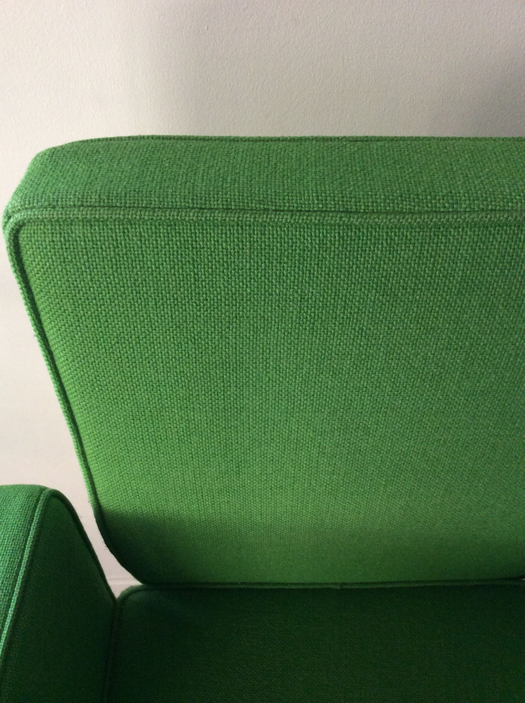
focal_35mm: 32
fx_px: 649
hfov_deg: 44.1
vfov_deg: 56.9
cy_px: 352
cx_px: 262
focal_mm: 3.3
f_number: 2.4
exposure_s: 1/25
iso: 125
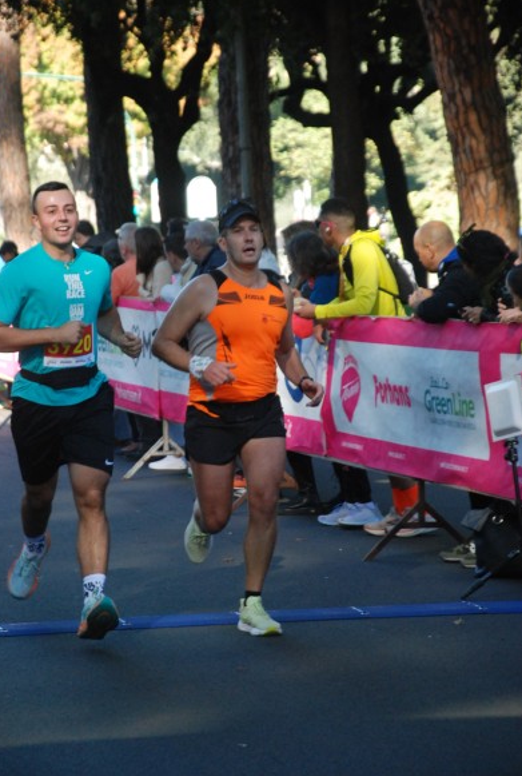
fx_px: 3512
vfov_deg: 12.6
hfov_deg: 8.5
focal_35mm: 163
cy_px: 387
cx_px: 256
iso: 1000
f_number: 5.6
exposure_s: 1/320
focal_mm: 105
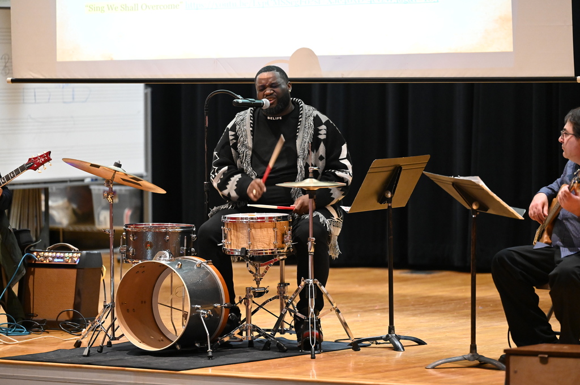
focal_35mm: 200
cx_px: 290
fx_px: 3220
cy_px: 192
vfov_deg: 6.9
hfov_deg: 10.3
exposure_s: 1/125
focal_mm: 200
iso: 7200
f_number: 2.8
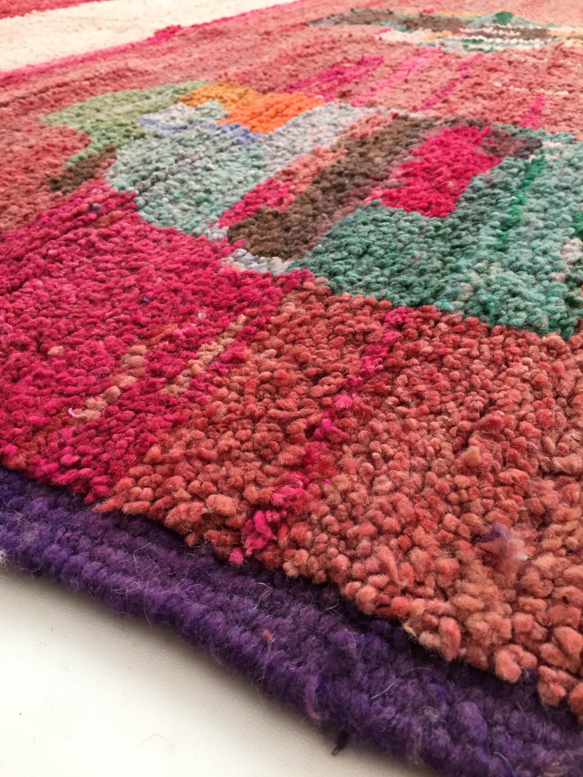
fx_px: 651
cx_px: 292
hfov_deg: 48.2
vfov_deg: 61.7
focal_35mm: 29
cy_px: 388
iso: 200
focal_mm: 4.15
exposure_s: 1/33
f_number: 2.2
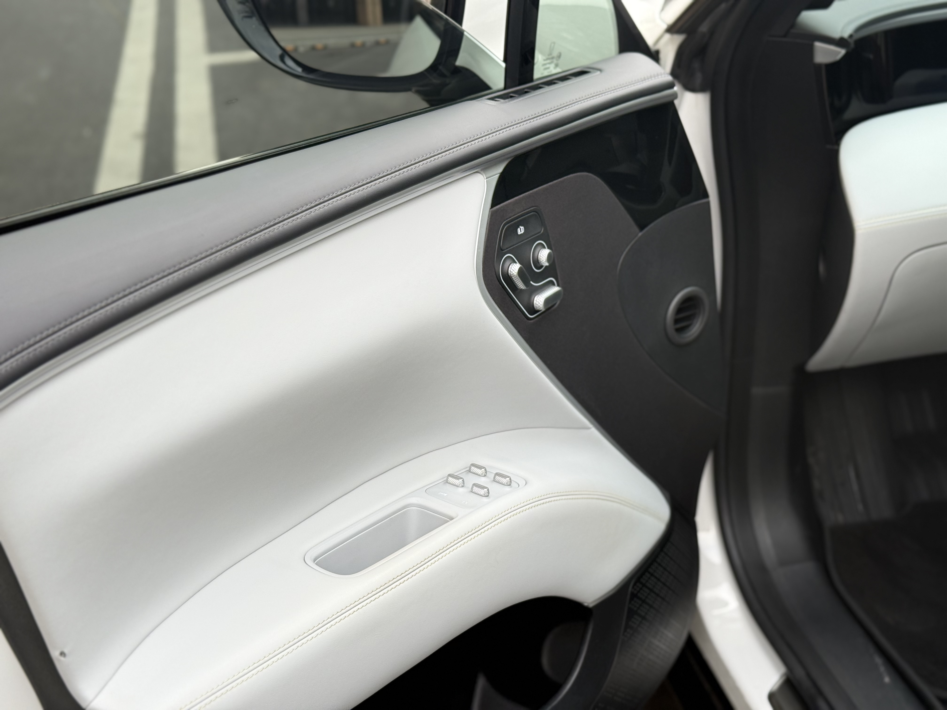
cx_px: 474
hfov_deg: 39.7
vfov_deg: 30.3
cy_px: 355
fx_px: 1313
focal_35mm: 48
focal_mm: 6.76
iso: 64
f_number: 1.78
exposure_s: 1/229
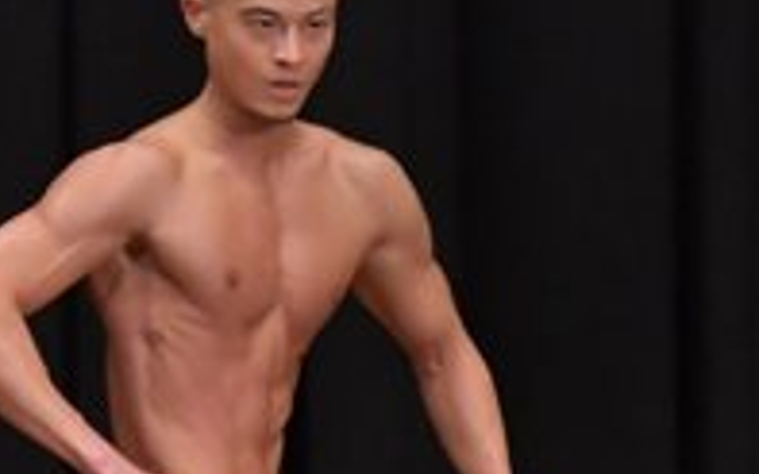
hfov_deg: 2.4
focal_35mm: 868
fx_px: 17950
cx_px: -649
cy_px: 528
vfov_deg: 1.5
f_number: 5.6
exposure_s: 1/400
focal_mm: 145
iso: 5000
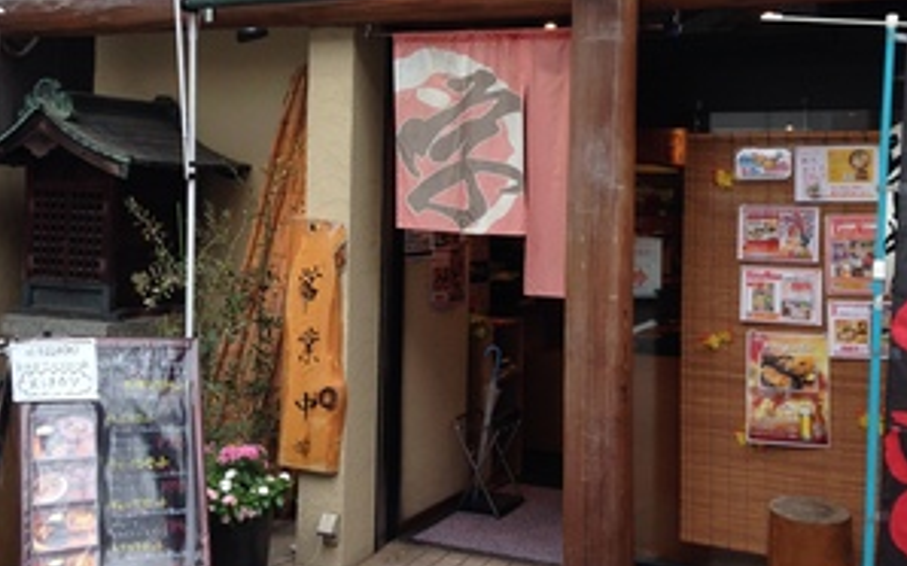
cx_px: 454
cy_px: 198
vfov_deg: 27.3
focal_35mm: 47
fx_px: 1161
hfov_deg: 42.7
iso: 80
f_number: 2.4
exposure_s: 1/120
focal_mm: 4.12
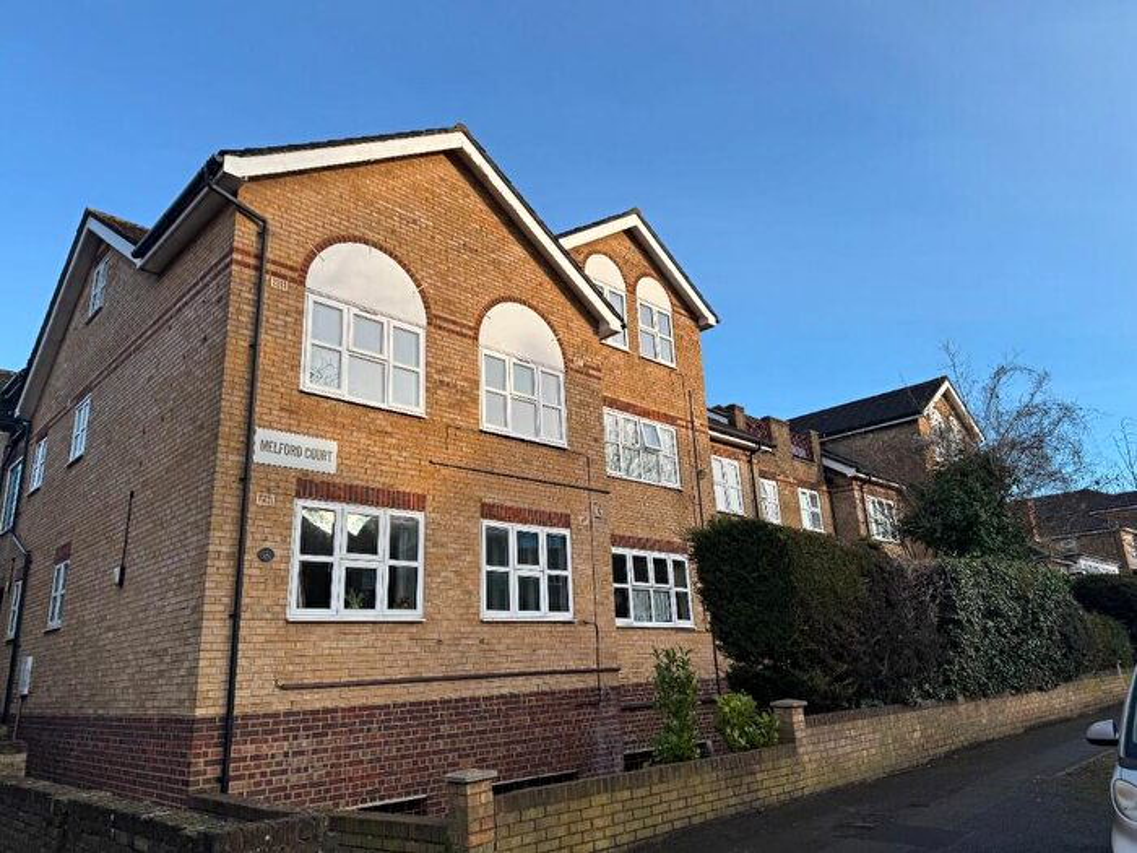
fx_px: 788
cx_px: 568
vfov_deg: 56.8
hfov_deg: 71.6
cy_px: 426
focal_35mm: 24
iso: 80
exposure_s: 1/1311
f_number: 1.78
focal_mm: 6.76
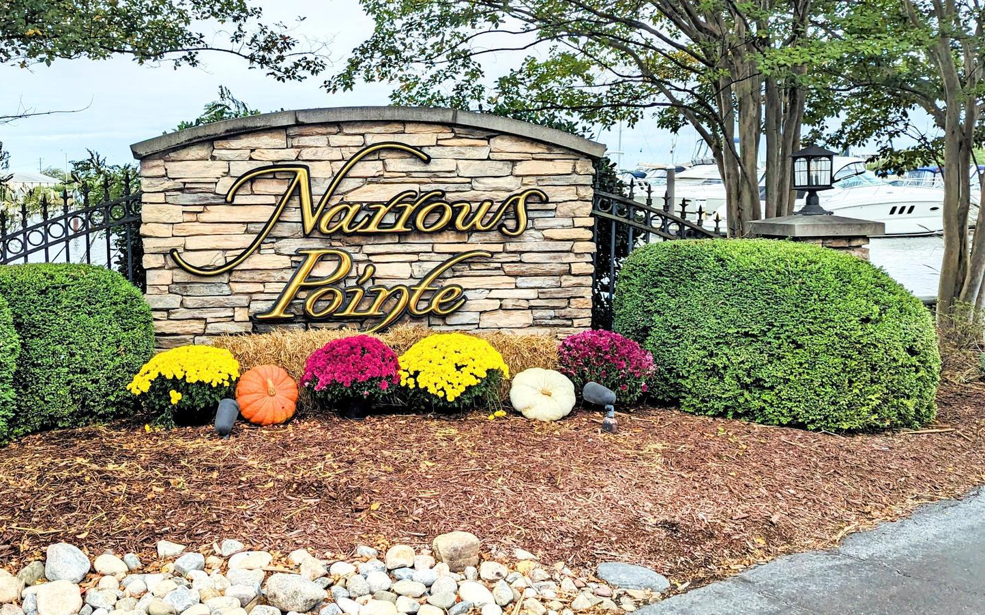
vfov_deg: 35.2
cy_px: 239
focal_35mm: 36
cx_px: 375
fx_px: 966
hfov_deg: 53.5
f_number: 1.85
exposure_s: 1/750
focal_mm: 6.81
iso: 46
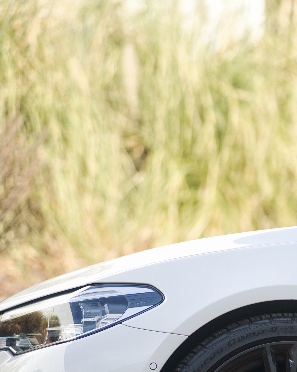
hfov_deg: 8.2
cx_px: 260
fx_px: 2055
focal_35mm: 187
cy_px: 259
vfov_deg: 10.3
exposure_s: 1/1250
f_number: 1.8
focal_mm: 85
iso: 100
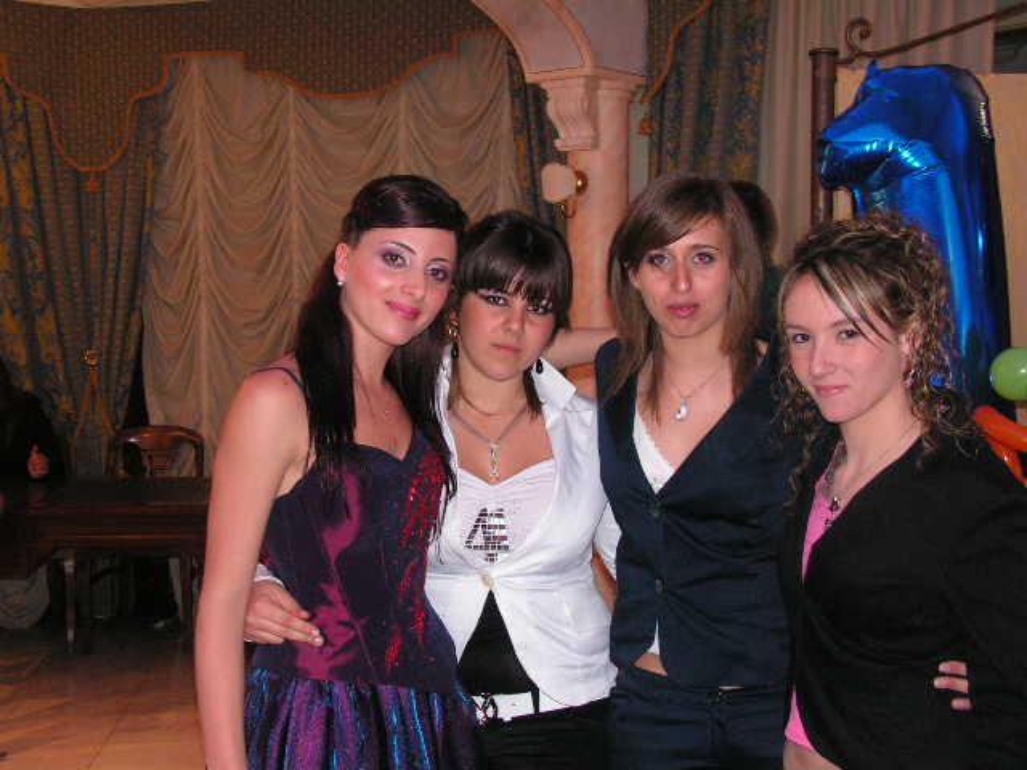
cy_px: 385
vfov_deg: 32.9
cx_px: 514
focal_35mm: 44
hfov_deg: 42.9
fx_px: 1305
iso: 200
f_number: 3.2
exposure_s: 1/40
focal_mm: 7.4
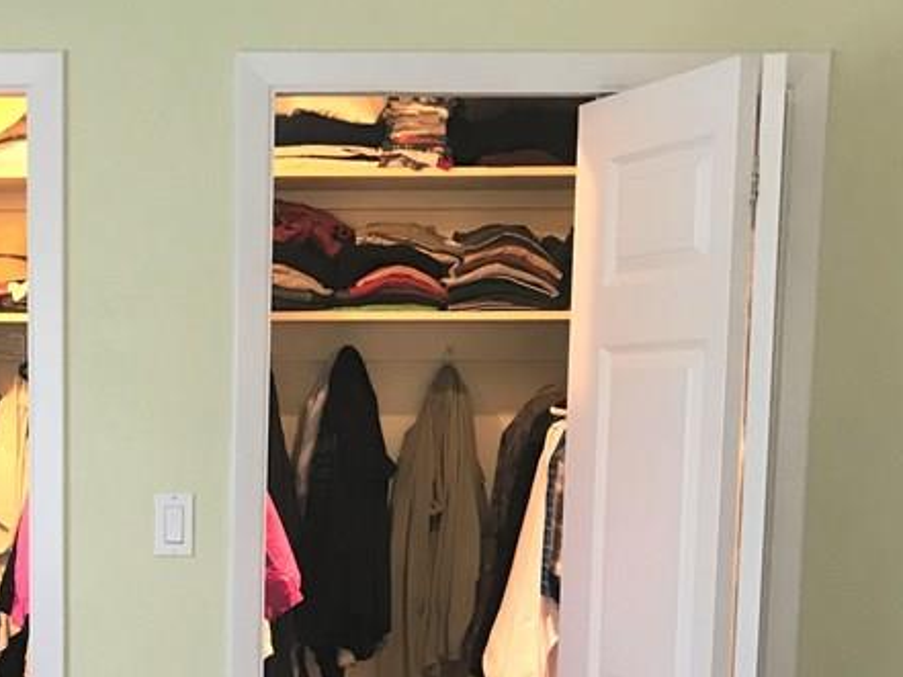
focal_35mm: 65
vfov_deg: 21.9
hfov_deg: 28.8
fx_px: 1696
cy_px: 646
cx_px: 121
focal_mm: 3.99
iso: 50
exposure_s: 1/15
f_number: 1.8
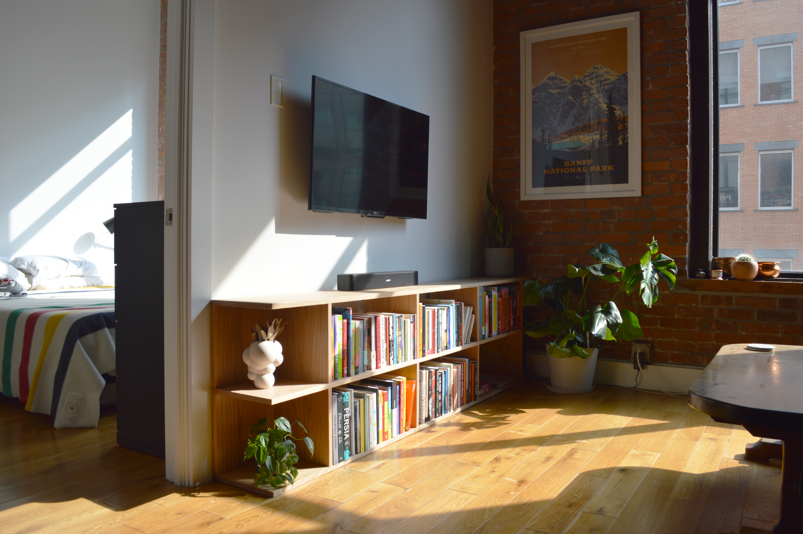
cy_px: 267
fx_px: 602
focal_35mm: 27
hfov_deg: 67.4
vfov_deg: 47.8
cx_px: 402
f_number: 5.6
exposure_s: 1/125
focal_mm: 18
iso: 125
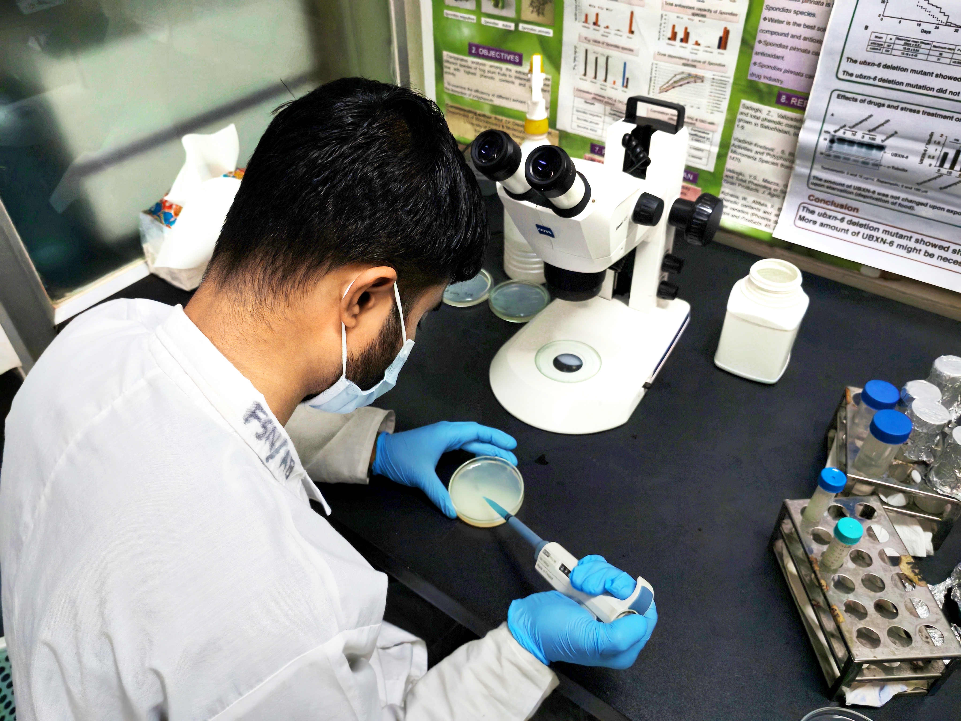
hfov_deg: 65.3
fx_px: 750
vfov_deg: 51.4
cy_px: 360
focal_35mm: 27
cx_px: 480
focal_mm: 5.52
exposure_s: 1/100
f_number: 1.95
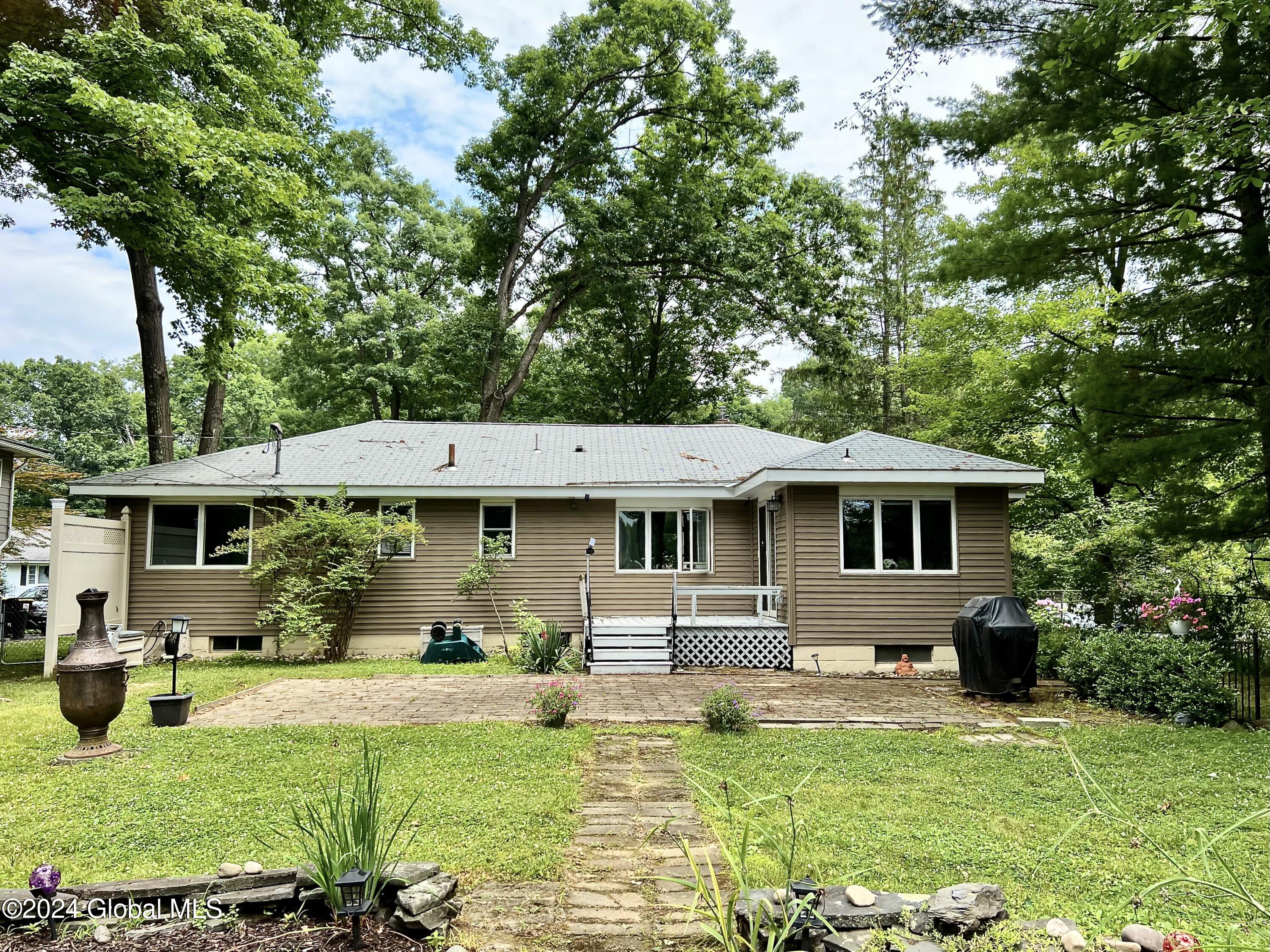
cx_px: 635
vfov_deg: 53.1
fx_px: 954
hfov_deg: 67.3
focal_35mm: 26
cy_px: 476
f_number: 1.5
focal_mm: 5.7
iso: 50
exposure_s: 1/1311
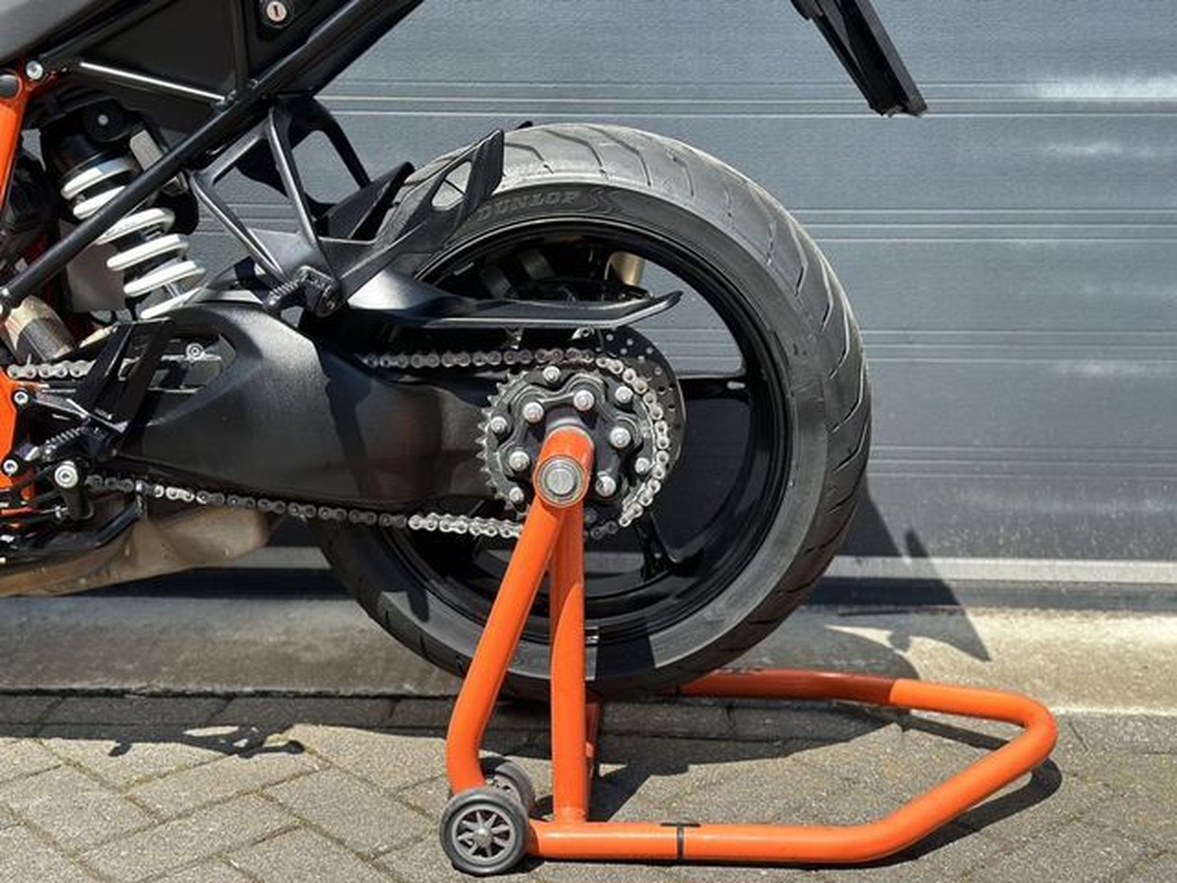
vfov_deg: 30.3
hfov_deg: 39.7
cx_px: 588
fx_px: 1632
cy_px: 442
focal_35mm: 48
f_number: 1.78
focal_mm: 6.86
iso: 80
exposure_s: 1/1497
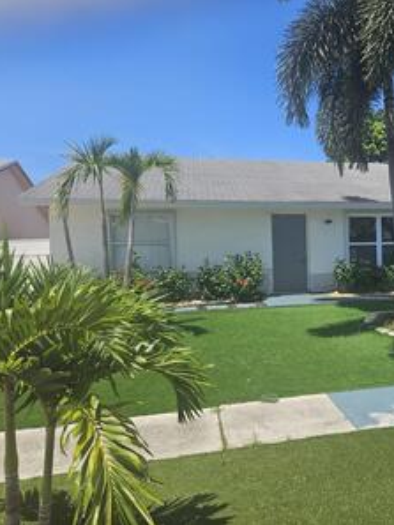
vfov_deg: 58.3
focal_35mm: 31
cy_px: 262
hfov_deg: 43.3
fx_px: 470
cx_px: 318
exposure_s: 1/1957
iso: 25
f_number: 1.8
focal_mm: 5.4
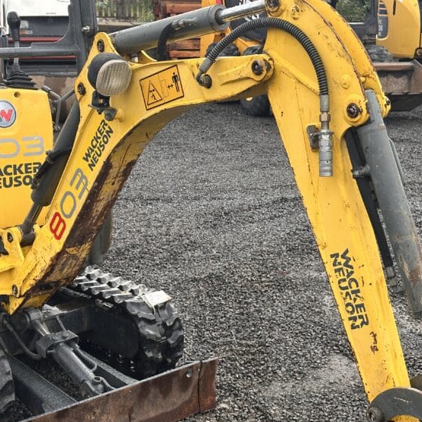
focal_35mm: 69
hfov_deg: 25.0
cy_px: 220
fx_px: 952
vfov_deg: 25.0
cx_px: 230
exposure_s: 1/564
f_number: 1.78
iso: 64
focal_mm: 6.86
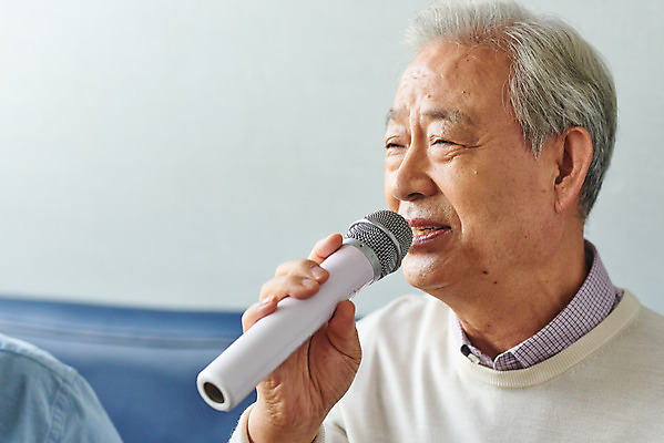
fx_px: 1568
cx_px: 332
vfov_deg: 16.1
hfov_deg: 23.9
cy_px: 222
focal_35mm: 85
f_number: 2.8
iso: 400
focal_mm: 85
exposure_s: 1/100
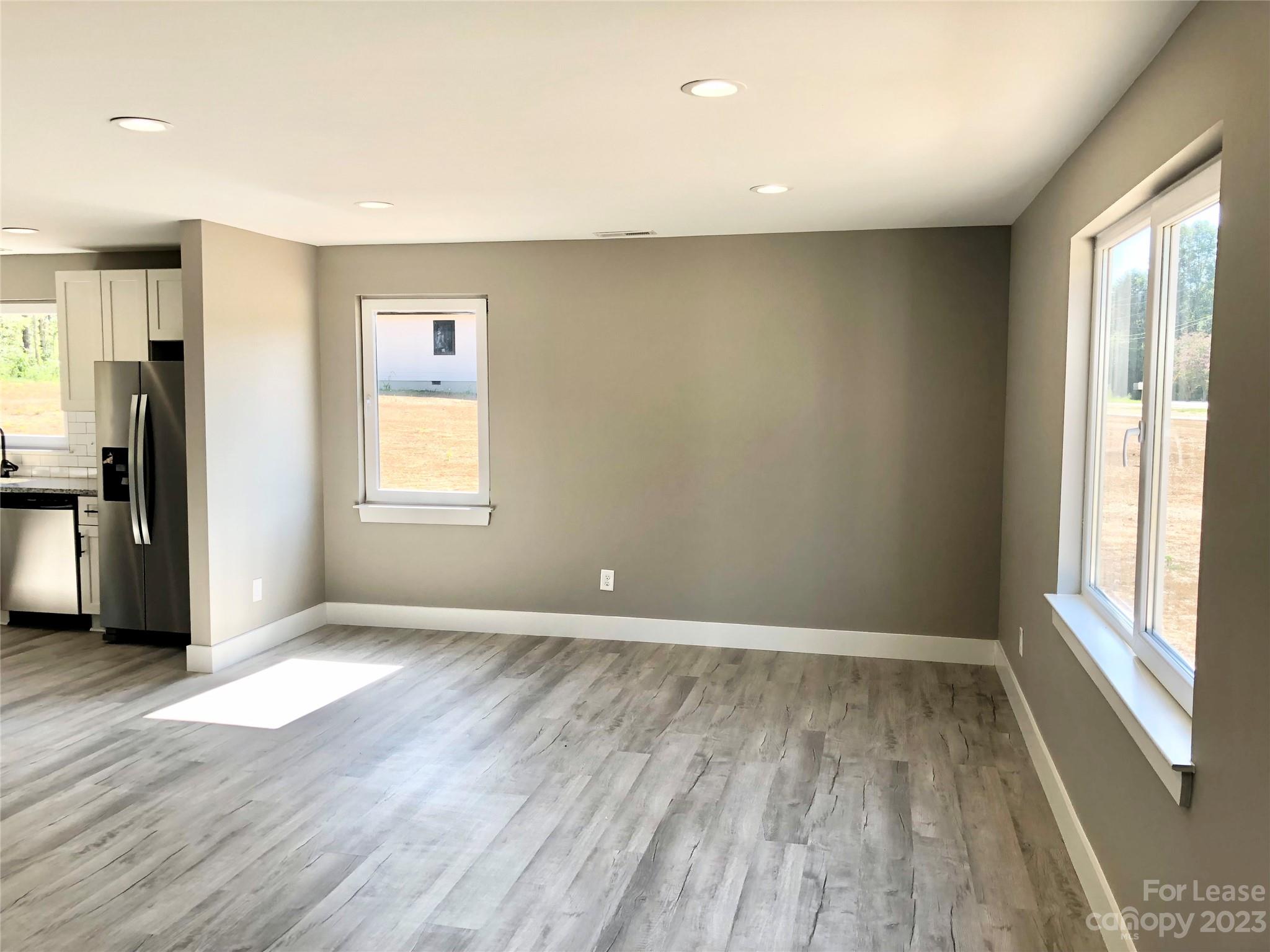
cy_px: 476
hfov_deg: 63.4
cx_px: 635
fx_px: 1027
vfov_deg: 49.7
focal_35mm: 28
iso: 25
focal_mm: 3.99
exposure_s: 1/120
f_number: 1.8
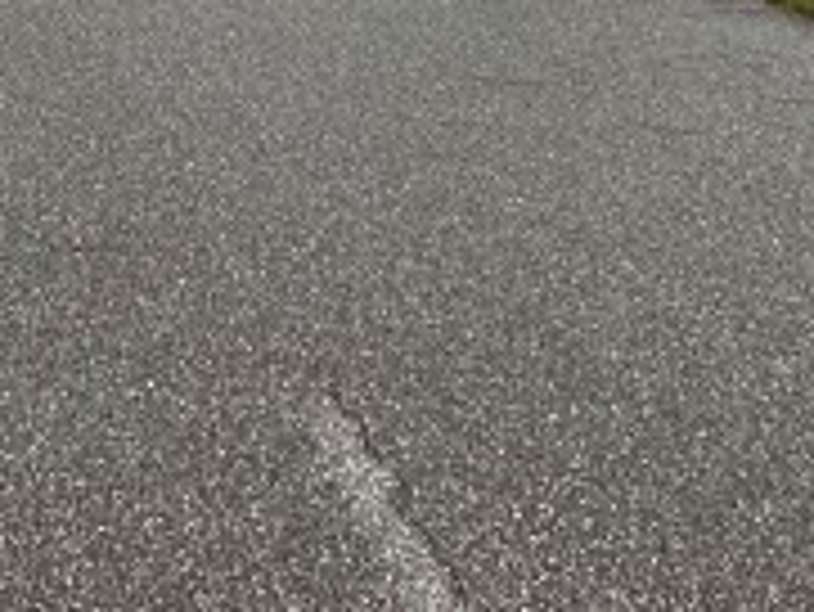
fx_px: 1859
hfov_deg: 24.7
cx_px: 382
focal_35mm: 79
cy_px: -526
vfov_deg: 15.7
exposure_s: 1/443
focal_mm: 2.22
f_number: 2.2
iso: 40
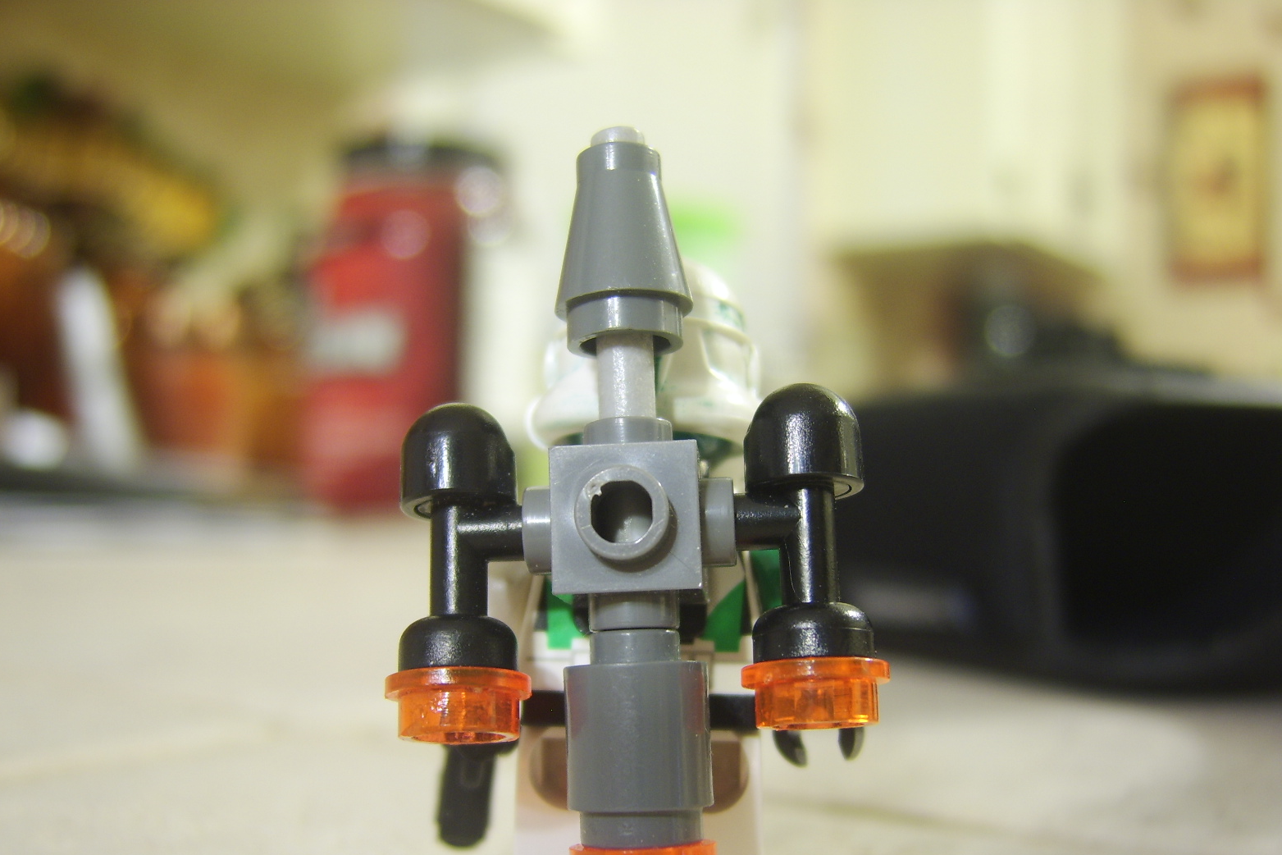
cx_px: 645
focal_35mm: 33
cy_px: 485
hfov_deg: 57.2
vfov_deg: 39.9
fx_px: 1175
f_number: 2.7
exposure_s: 1/4
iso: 71
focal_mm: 8.13
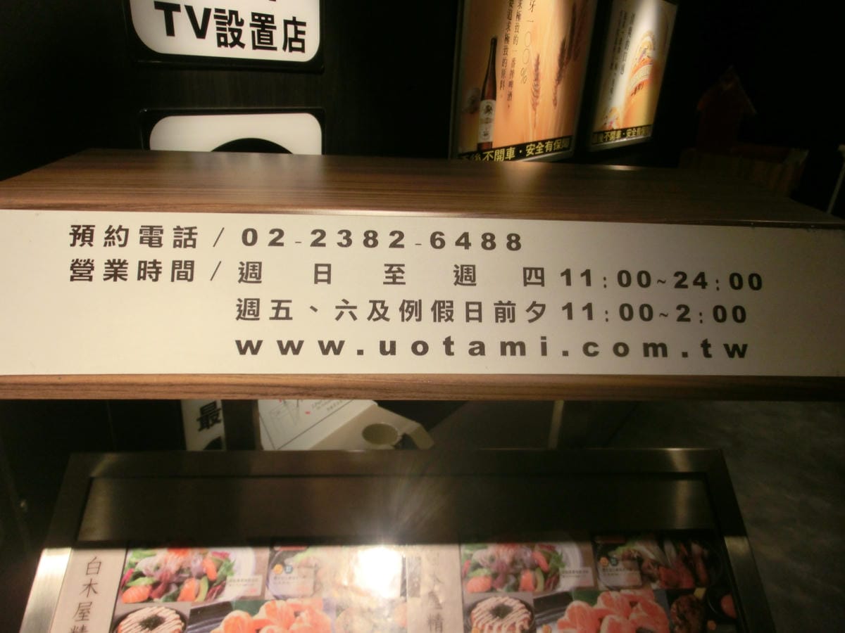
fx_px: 586
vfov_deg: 56.8
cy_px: 316
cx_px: 422
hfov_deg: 71.6
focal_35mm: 24
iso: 100
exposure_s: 1/60
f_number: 3
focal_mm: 4.24
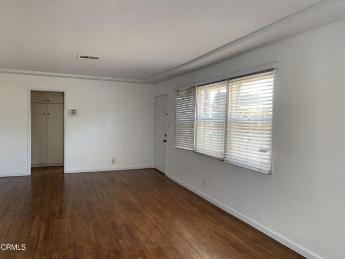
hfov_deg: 67.3
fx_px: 259
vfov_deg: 53.1
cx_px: 172
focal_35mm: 26
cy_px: 130
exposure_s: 1/96
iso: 100
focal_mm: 4.25
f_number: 1.8
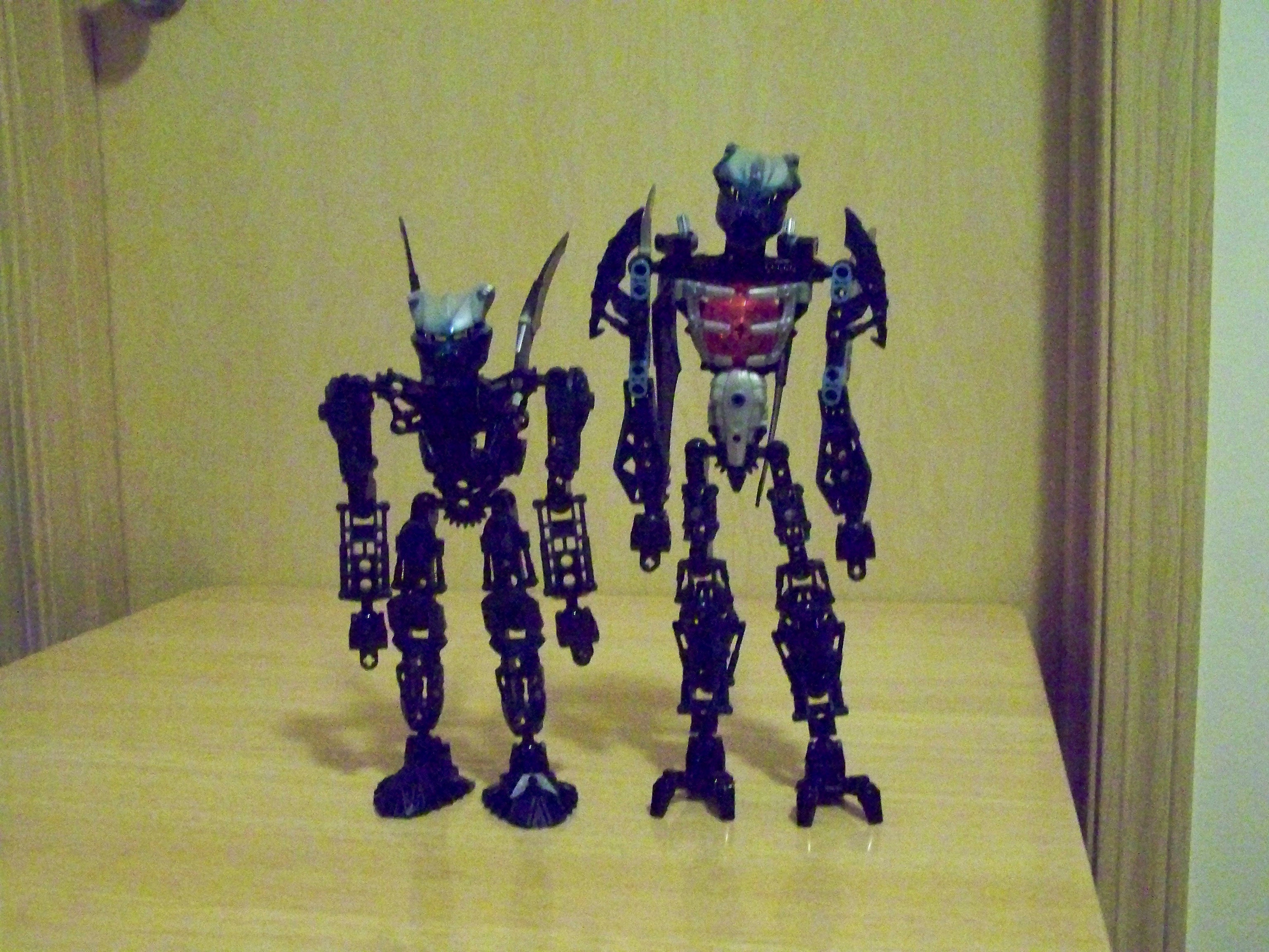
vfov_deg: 37.7
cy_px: 476
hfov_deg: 49.0
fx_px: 1393
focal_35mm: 38
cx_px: 634
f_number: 2.8
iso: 1600
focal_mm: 6.3
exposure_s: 1/30
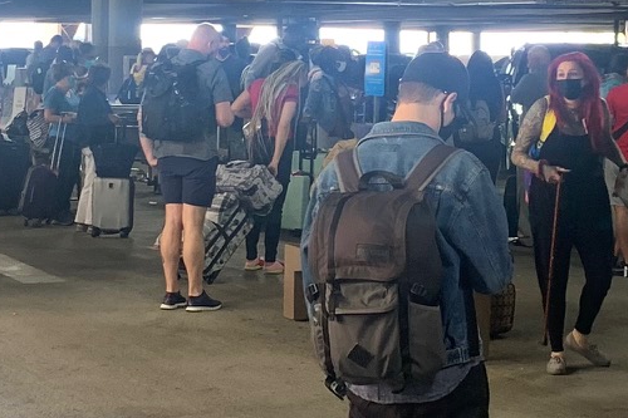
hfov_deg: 18.7
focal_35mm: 109
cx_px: 407
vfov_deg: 12.5
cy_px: 142
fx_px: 1901
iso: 100
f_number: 1.8
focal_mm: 4.25
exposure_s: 1/60
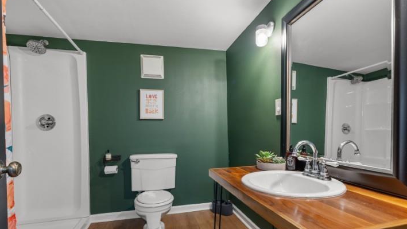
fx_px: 183
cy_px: 130
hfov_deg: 95.9
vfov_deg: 63.7
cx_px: 204
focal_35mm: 17
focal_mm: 16
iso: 200
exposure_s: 2.5
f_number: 8
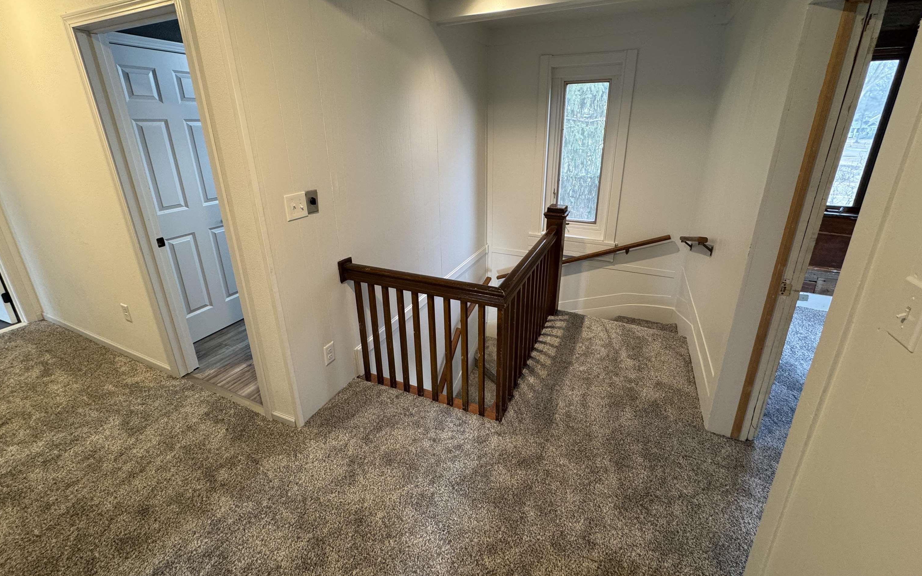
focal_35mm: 15
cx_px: 463
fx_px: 377
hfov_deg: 101.5
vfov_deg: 74.3
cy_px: 245
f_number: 2.2
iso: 160
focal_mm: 2.22
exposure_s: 1/60
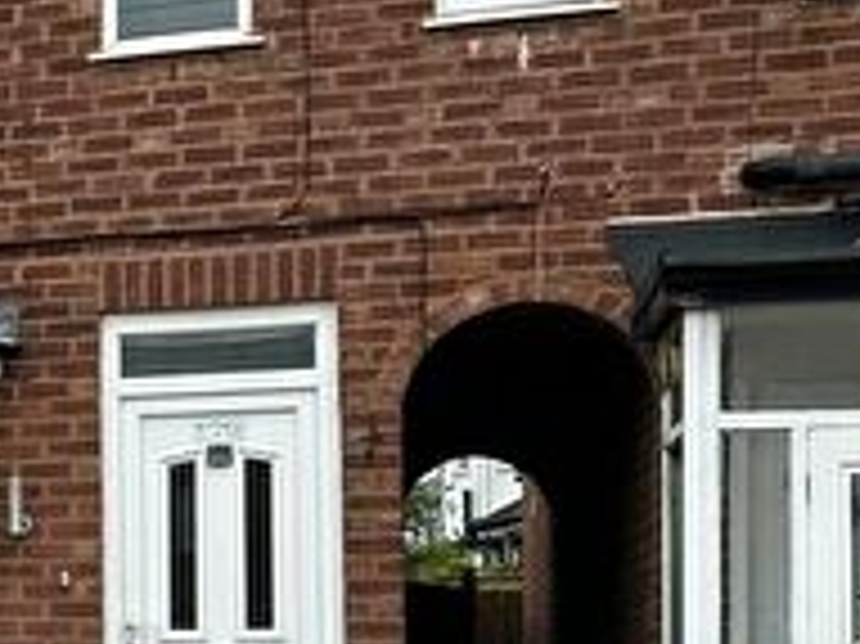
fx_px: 2185
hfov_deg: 17.9
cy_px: 588
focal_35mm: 88
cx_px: -671
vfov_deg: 16.5
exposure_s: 1/2525
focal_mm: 6.86
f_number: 1.78
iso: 80
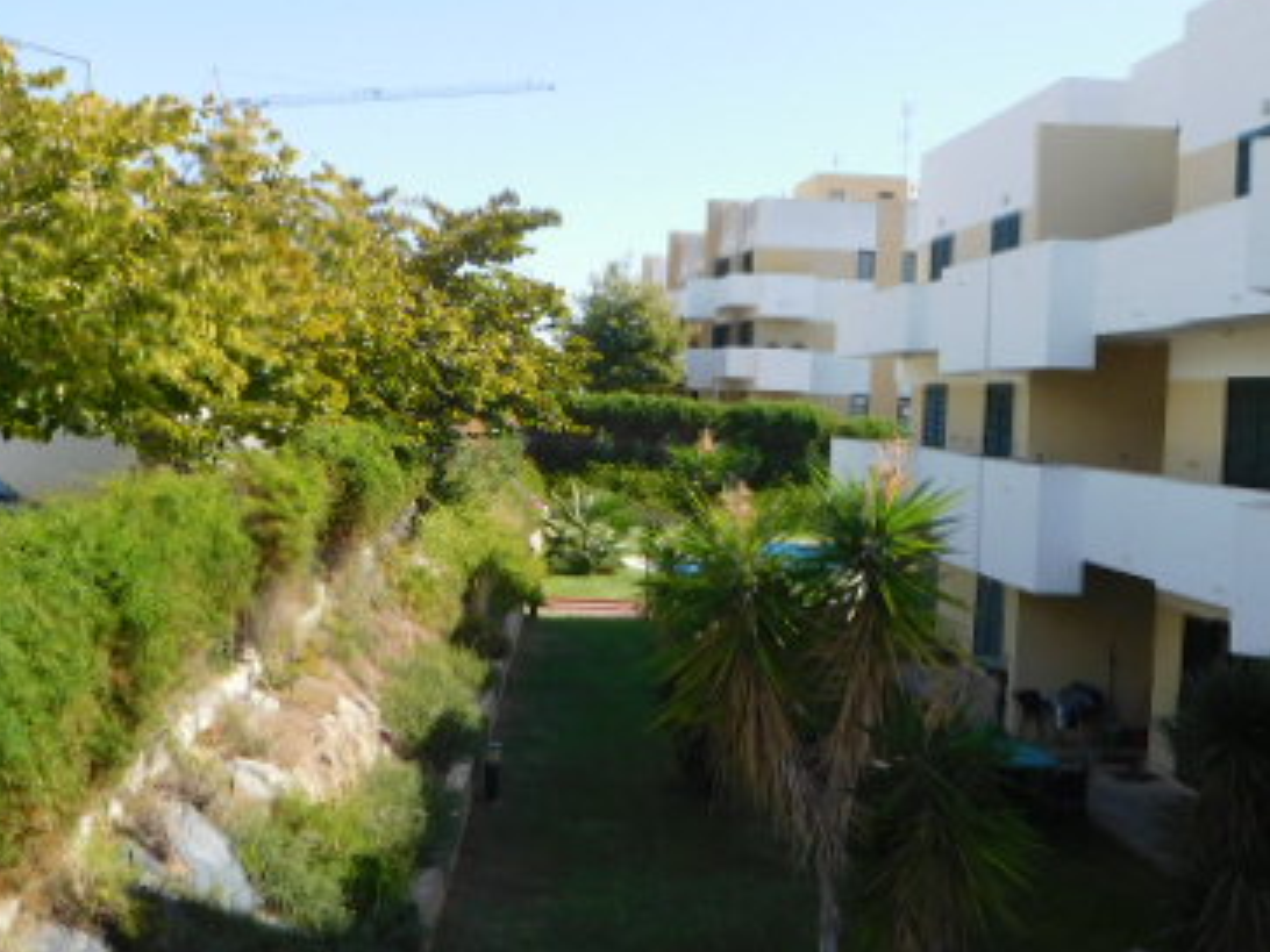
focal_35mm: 44
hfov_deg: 42.7
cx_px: 502
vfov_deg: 32.8
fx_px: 1614
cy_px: 425
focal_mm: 4.5
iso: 125
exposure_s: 1/800
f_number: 3.4
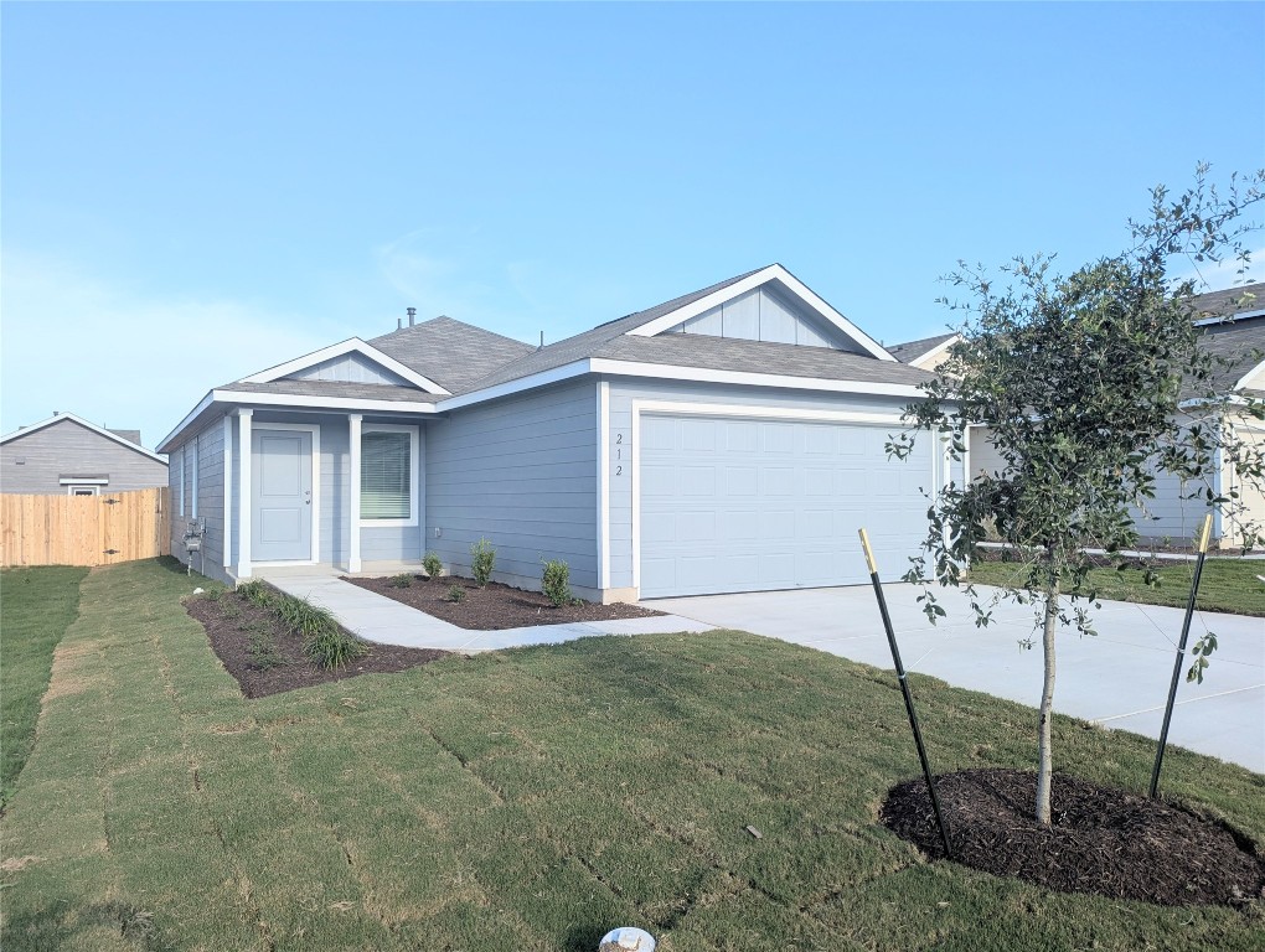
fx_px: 878
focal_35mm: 24
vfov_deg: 56.9
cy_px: 476
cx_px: 632
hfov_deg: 71.5
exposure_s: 1/1364
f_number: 1.85
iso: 45
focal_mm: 6.81
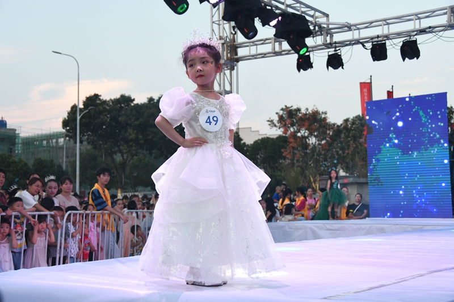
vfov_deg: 26.0
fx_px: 656
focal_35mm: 52
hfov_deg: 38.2
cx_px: 227
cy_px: 151
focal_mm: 35
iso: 1250
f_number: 4.2
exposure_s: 1/400
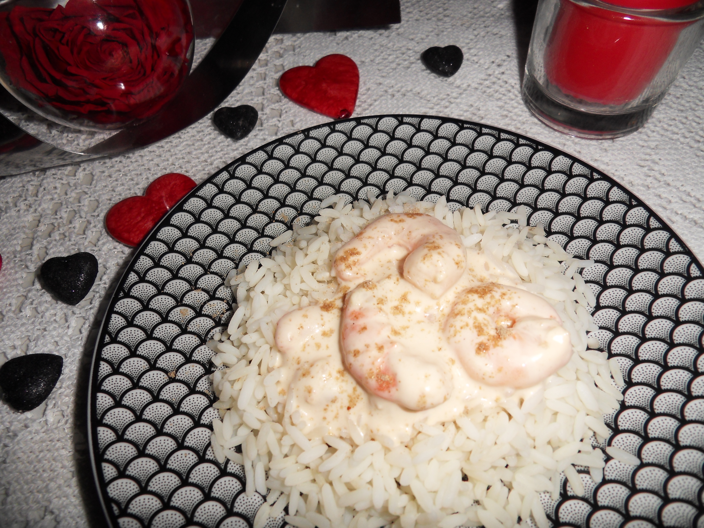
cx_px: 352
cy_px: 264
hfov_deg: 71.6
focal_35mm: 24
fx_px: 488
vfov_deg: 56.8
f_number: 7.5
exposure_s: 1/30
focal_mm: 4.2
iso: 100
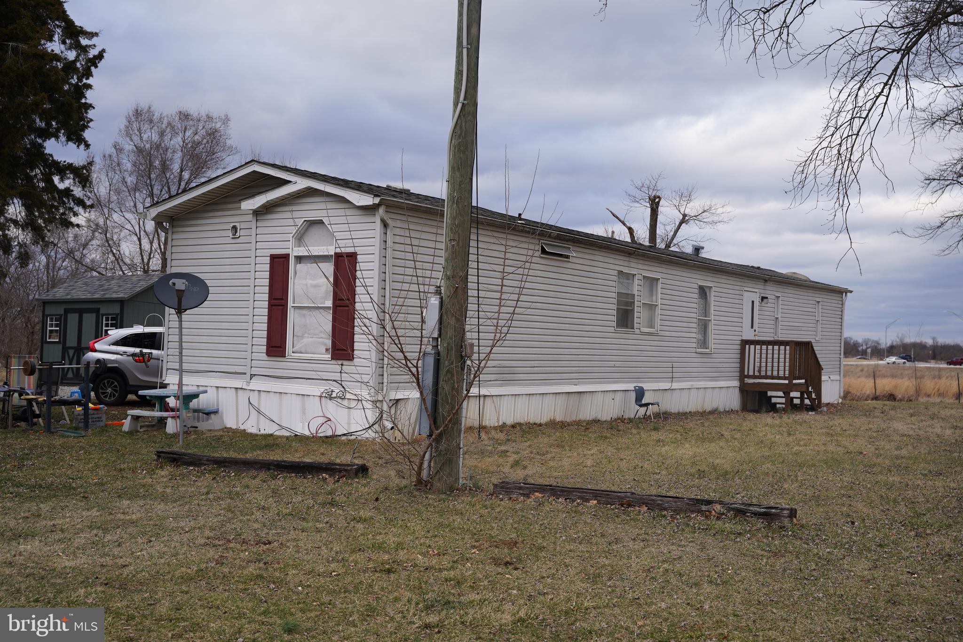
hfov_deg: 48.5
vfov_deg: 33.4
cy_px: 321
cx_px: 482
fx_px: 1070
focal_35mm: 40
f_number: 4
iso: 100
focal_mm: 40
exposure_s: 1/160
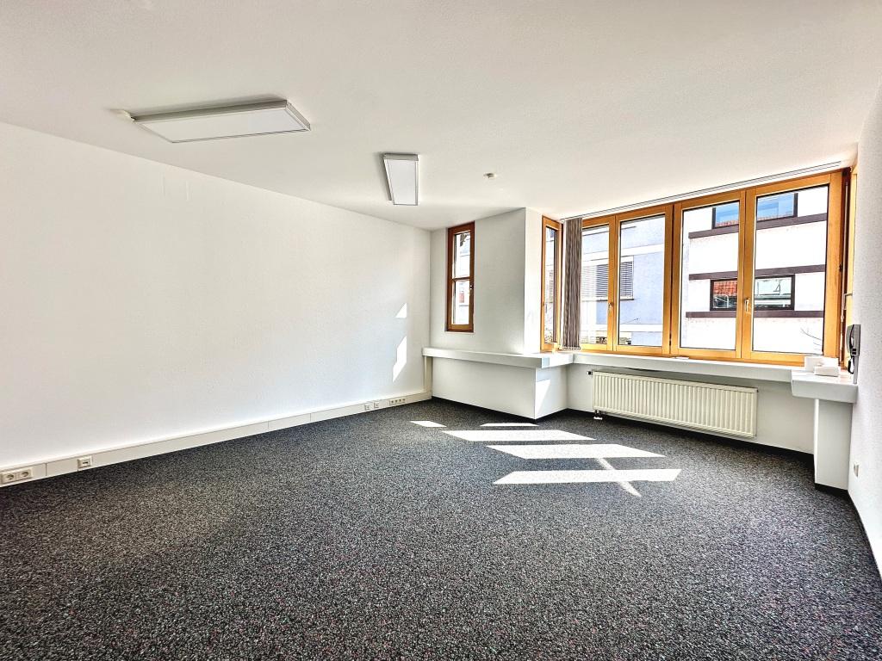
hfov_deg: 102.1
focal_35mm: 14
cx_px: 441
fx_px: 357
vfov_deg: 85.7
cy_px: 330
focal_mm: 2.22
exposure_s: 1/214
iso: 40
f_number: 2.2
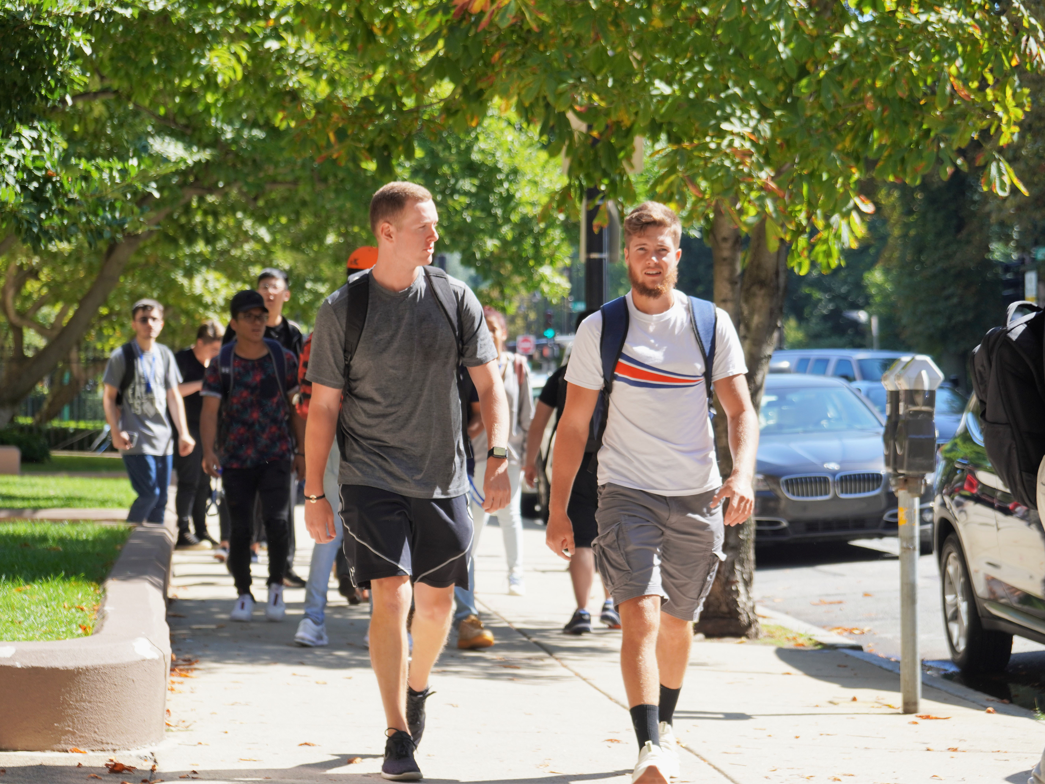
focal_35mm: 114
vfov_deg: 13.0
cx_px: 474
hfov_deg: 17.3
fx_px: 3442
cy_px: 391
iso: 100
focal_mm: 70
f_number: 4
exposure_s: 1/250
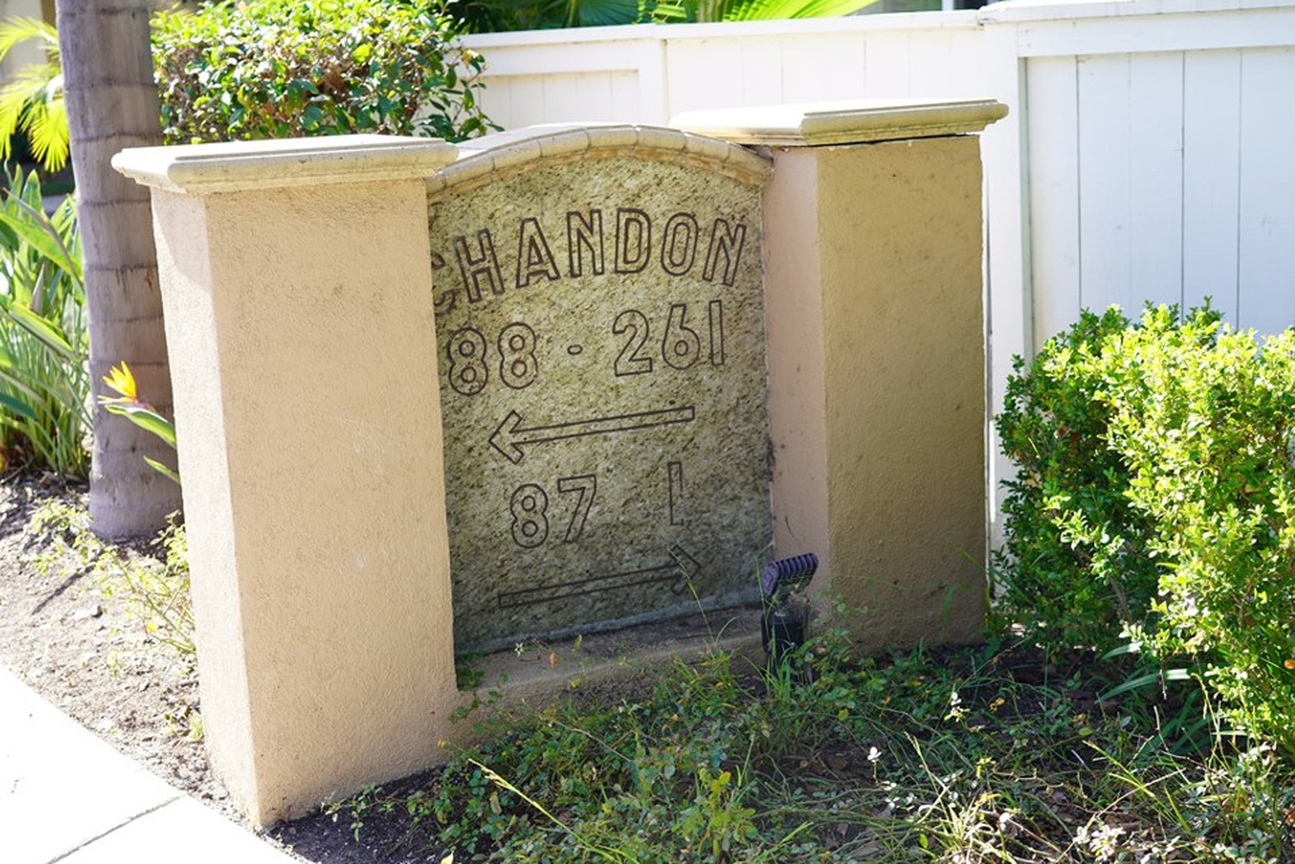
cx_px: 652
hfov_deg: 40.3
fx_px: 1763
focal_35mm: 49
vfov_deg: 27.5
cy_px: 454
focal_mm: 46
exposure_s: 1/80
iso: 100
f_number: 5
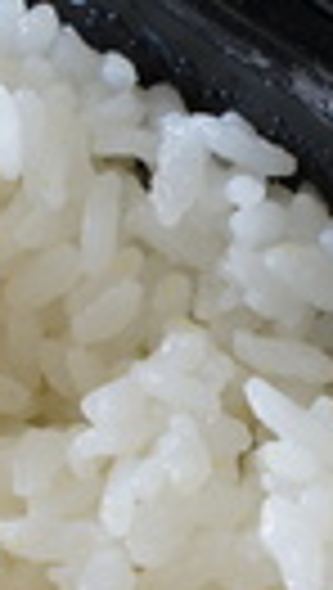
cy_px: 275
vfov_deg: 15.5
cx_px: 374
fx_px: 2159
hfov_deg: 8.7
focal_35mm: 138
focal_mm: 18
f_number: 5.6
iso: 200
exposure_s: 1/80
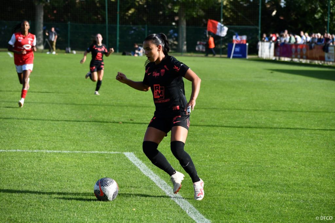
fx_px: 1740
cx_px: 168
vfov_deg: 7.3
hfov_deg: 11.0
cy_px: 112
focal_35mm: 187
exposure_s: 1/1600
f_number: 5.6
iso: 400
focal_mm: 125
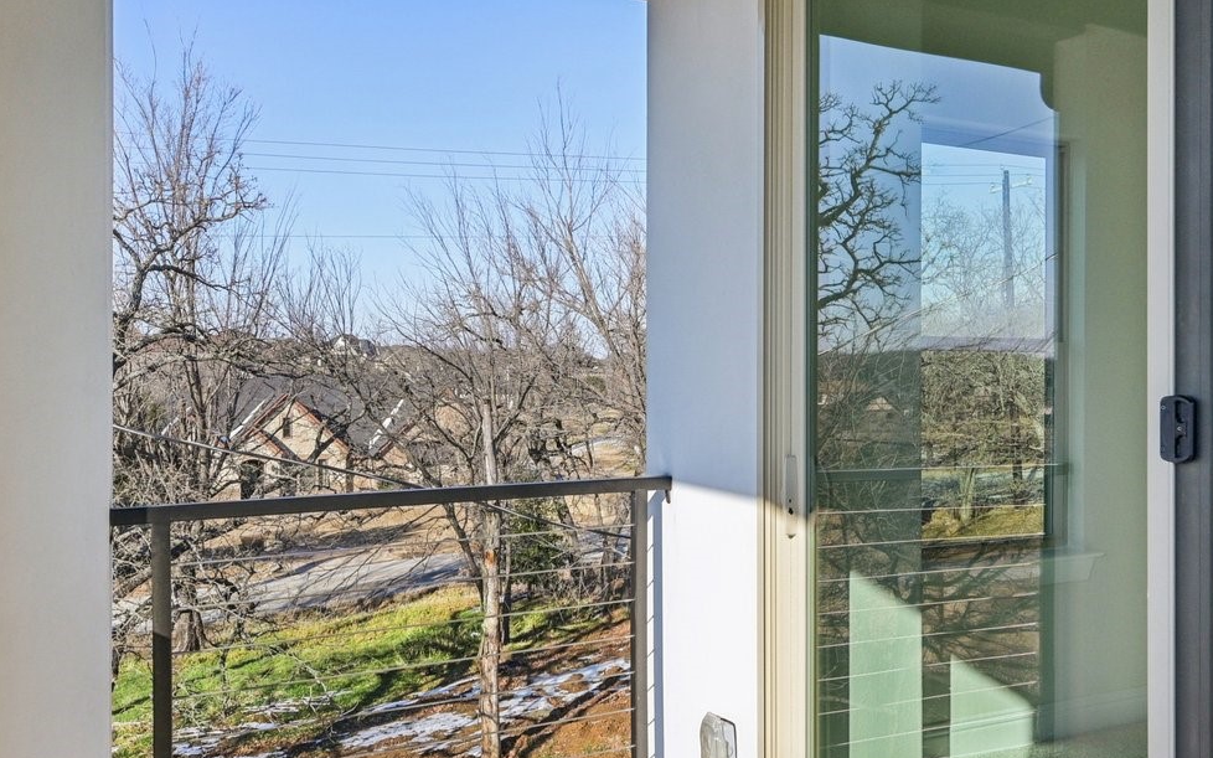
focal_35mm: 33
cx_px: 750
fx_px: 1093
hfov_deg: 57.4
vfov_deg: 38.2
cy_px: 368
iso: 400
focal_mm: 15.5
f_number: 8
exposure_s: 1/800
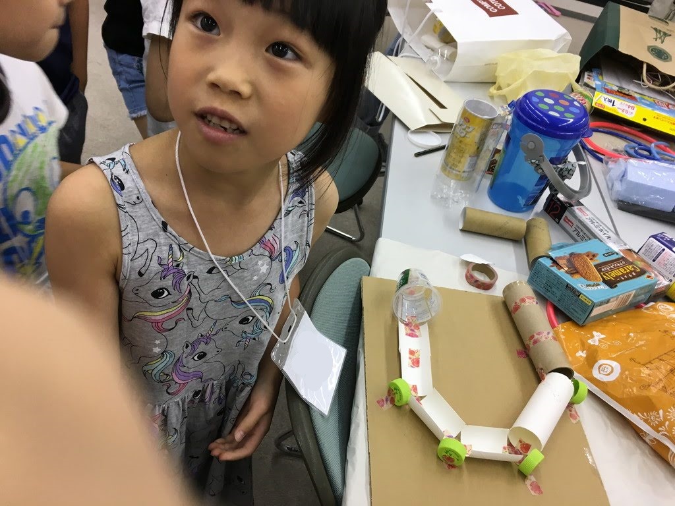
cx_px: 338
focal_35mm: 29
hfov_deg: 61.7
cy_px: 253
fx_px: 565
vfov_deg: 48.2
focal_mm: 4.15
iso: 32
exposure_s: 1/30
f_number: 2.2
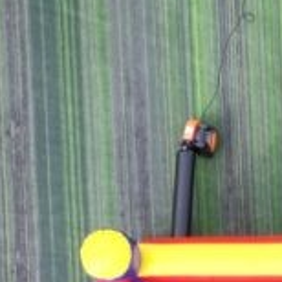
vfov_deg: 11.9
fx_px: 1300
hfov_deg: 12.0
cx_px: 390
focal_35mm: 141
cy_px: 419
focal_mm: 6.72
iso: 100
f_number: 1.7
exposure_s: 1/1250
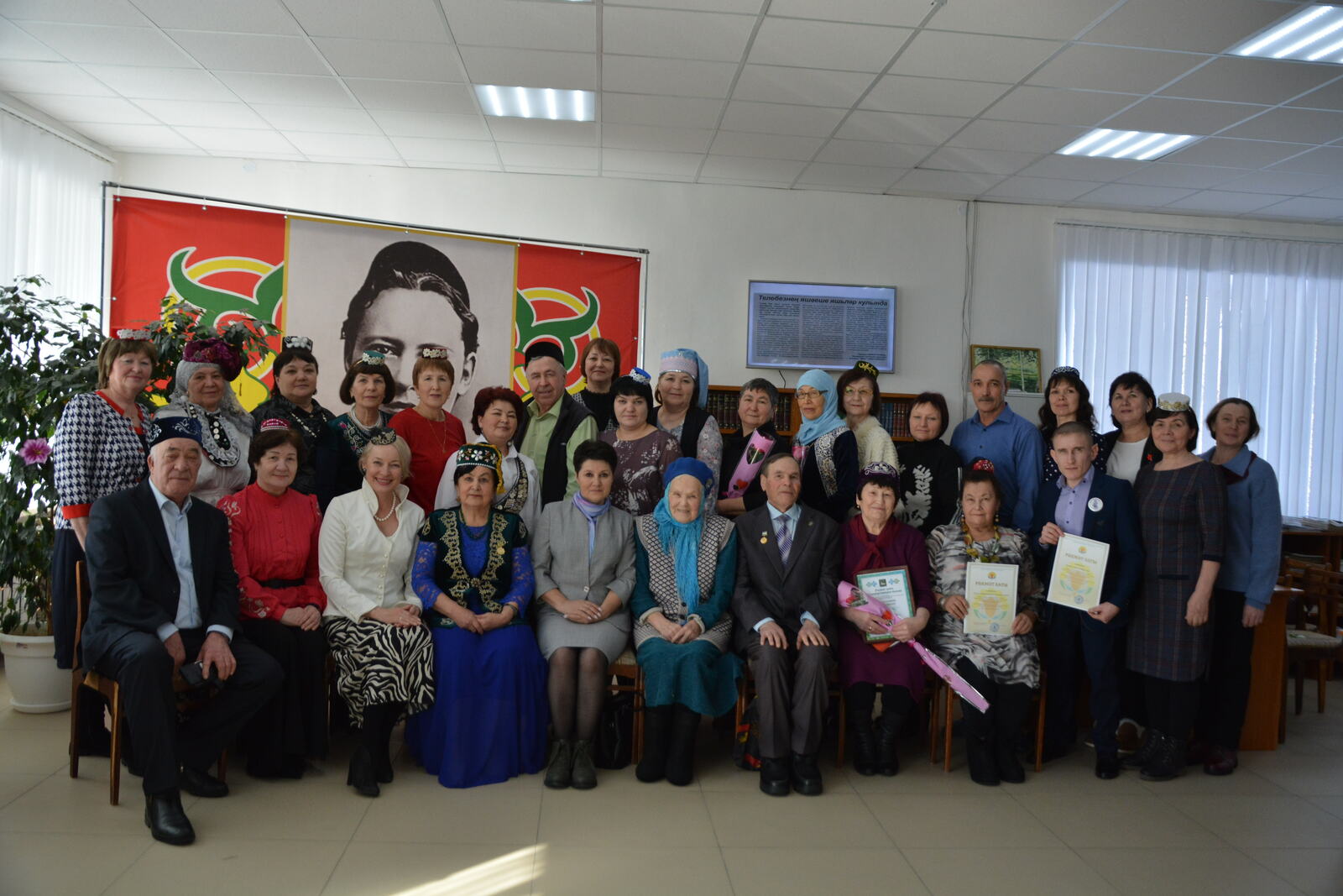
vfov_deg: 40.0
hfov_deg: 57.2
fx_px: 1231
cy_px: 448
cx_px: 672
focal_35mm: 33
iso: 800
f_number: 3.8
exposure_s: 1/800
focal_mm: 22
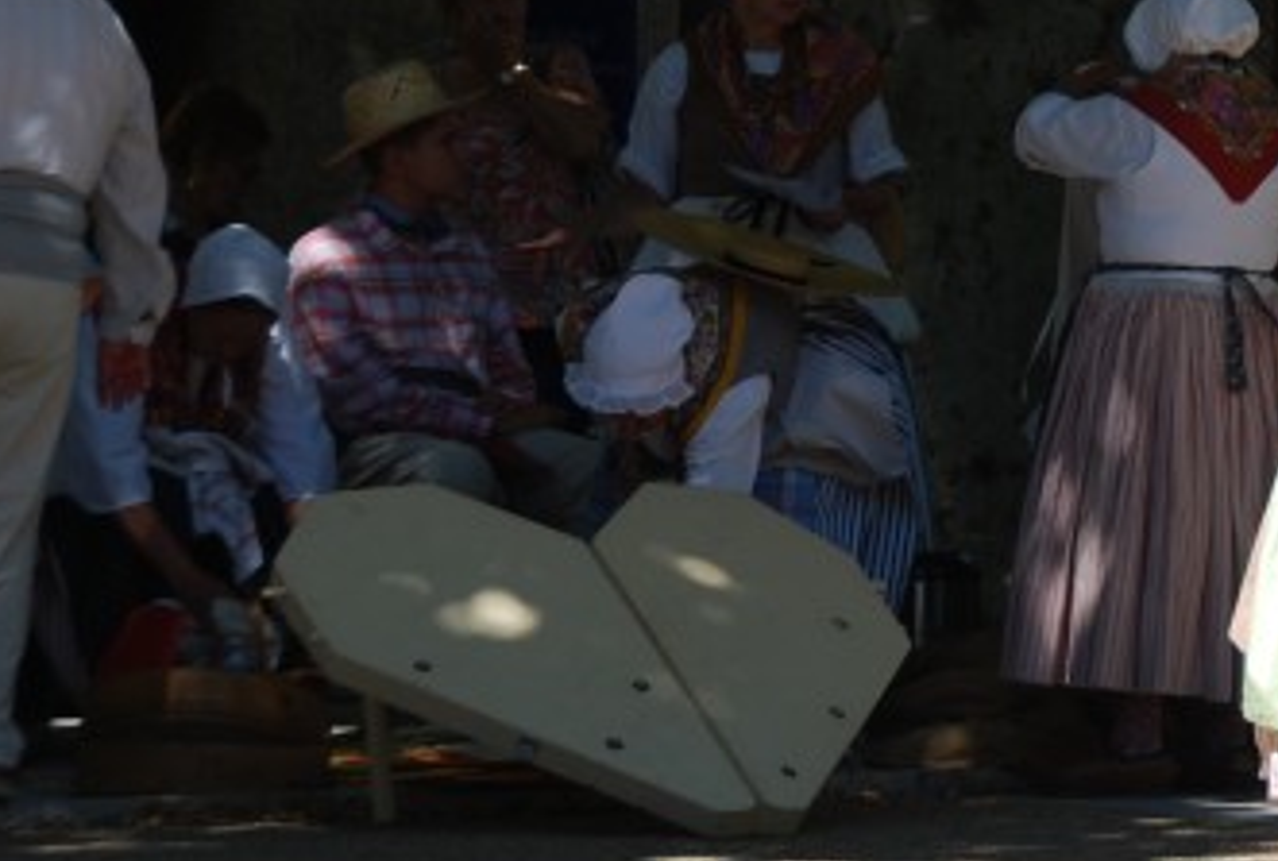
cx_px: 1701
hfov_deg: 5.6
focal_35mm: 364
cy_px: 363
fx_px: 12963
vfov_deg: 3.8
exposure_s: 1/200
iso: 100
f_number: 8
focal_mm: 90
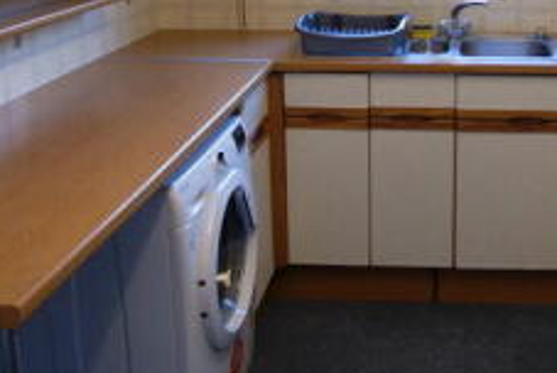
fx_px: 735
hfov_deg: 39.9
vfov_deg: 28.5
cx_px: 440
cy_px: 178
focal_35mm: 47
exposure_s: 1/30
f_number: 3.5
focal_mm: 11
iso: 250
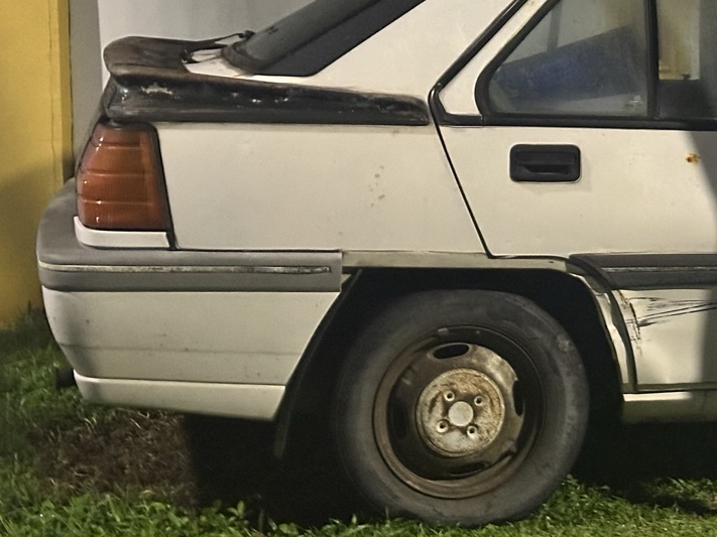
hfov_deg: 17.6
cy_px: -20
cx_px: 771
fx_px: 2237
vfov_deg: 13.5
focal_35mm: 108
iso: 640
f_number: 1.78
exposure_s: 1/29
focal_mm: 6.86
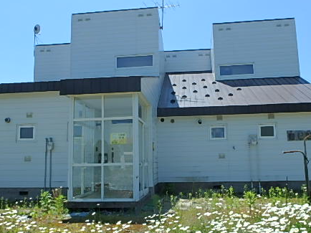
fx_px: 278
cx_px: 158
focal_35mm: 31
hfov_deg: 58.4
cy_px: 129
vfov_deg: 45.3
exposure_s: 1/400
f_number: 6
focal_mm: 3.7
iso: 125
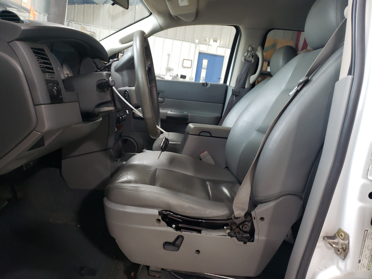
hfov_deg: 67.3
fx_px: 279
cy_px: 140
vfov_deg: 53.1
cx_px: 186
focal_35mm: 26
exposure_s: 1/30
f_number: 1.5
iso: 257
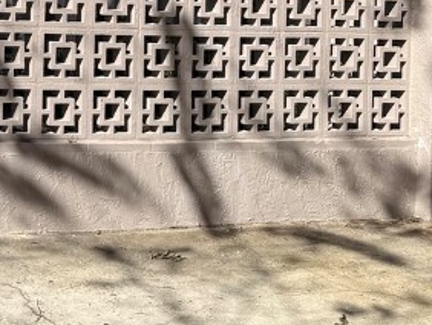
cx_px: -236
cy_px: -146
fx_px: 1087
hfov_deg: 19.3
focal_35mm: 87
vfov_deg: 15.8
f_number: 1.78
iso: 80
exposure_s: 1/4167
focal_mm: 6.76
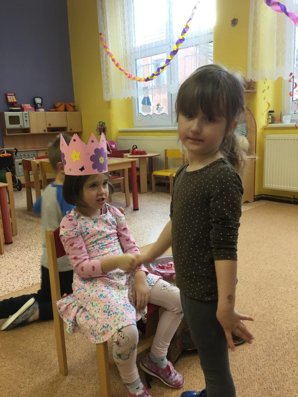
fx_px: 356
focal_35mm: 31
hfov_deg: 45.4
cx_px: 149
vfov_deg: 58.4
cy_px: 198
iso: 80
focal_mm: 3.3
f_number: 2.4
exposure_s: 1/33
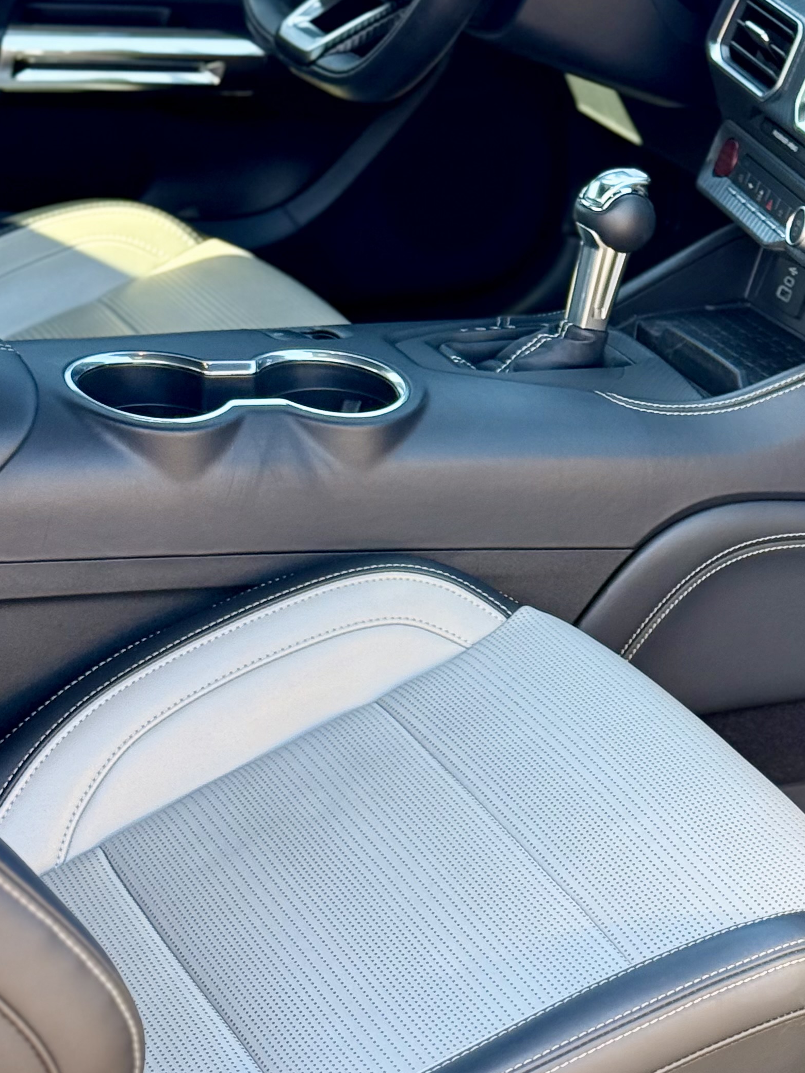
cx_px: 754
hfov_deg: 15.7
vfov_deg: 21.1
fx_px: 2883
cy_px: 540
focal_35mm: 93
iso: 125
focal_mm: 6.76
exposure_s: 1/242
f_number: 1.78
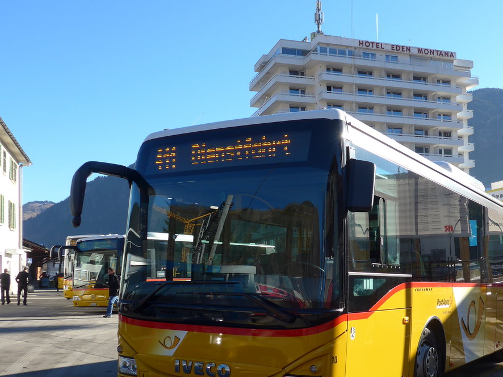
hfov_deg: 44.5
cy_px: 246
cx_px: 313
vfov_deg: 34.1
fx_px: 610
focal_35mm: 42
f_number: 2.8
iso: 80
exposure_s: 1/640
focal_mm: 6.5
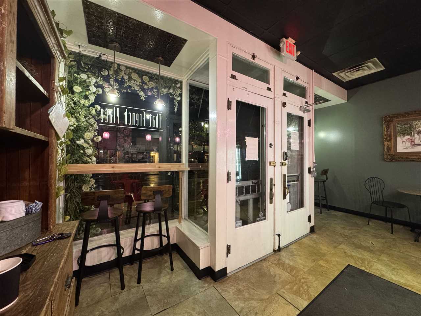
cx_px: 210
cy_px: 158
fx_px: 170
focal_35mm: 14
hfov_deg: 102.1
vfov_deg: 85.7
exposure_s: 1/60
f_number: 2.2
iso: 640
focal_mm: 2.22
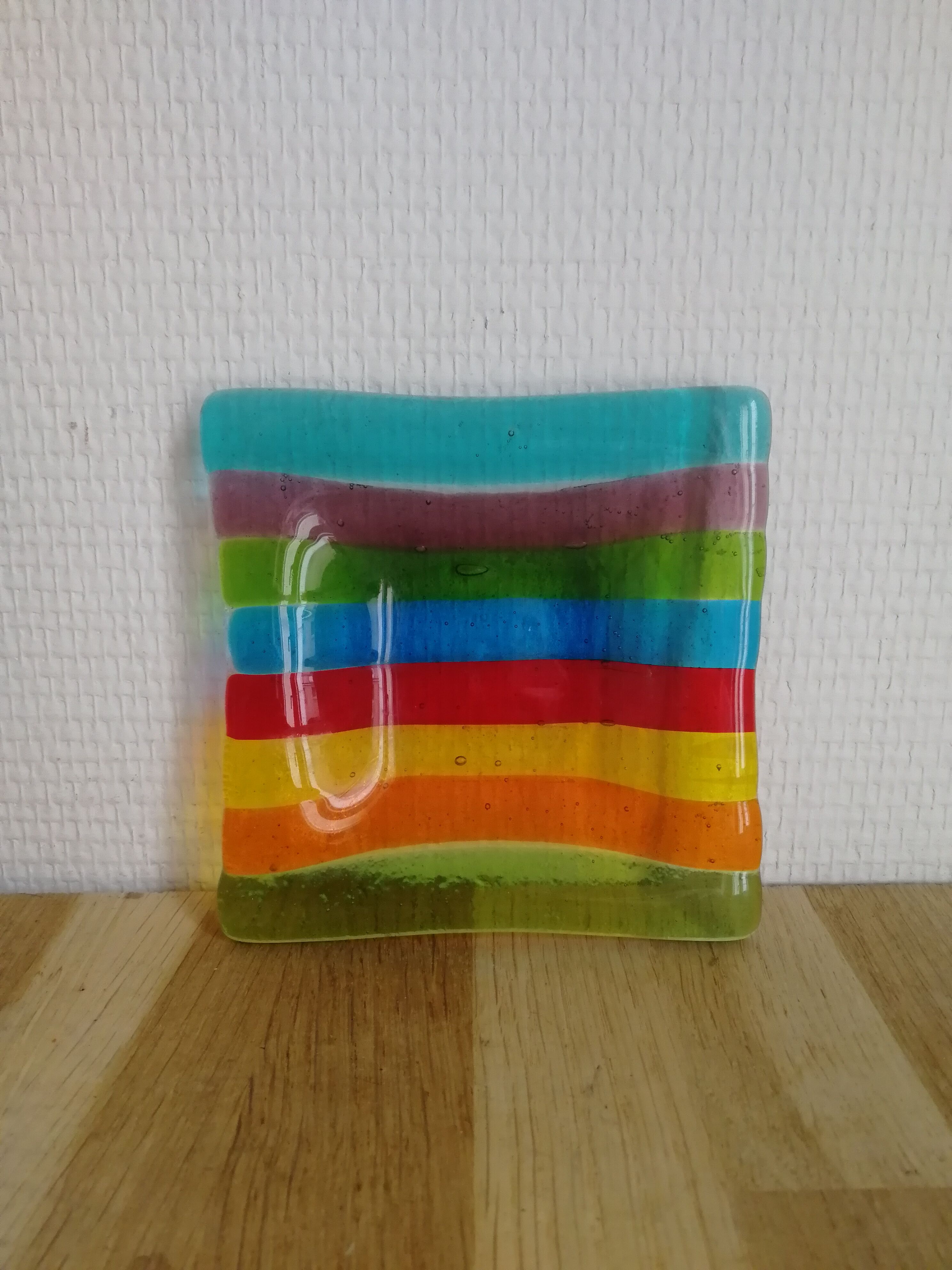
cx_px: 476
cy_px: 635
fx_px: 990
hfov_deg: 51.4
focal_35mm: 27
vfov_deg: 65.3
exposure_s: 1/30
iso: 250
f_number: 2.2
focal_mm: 3.95
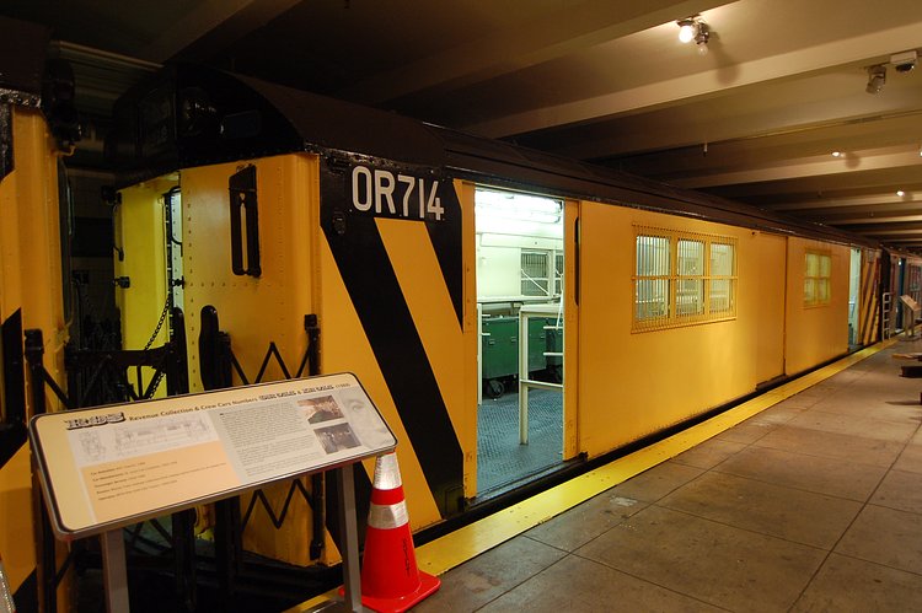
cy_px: 306
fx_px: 576
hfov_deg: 77.4
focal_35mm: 22
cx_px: 461
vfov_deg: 56.1
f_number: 2.8
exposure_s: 1/30
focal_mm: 15
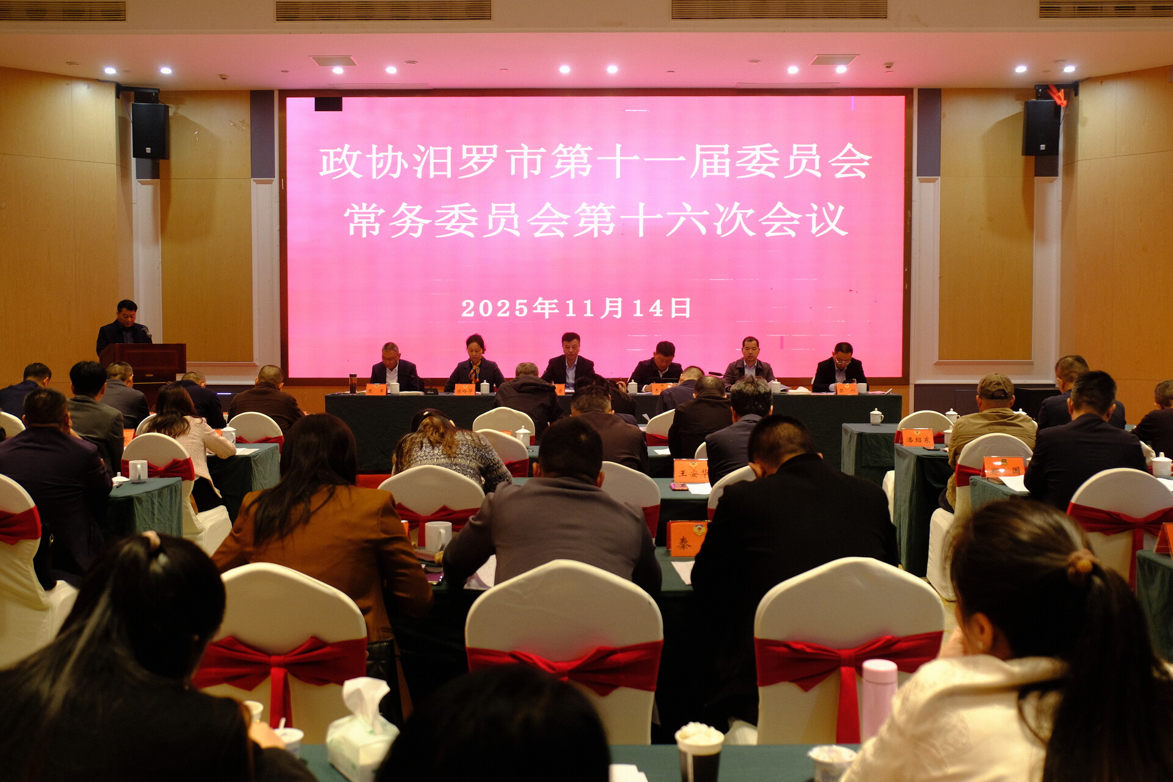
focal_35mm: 36
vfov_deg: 36.9
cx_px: 586
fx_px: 1173
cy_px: 391
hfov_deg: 53.1
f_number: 4
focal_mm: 24.3
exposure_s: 1/30
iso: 800
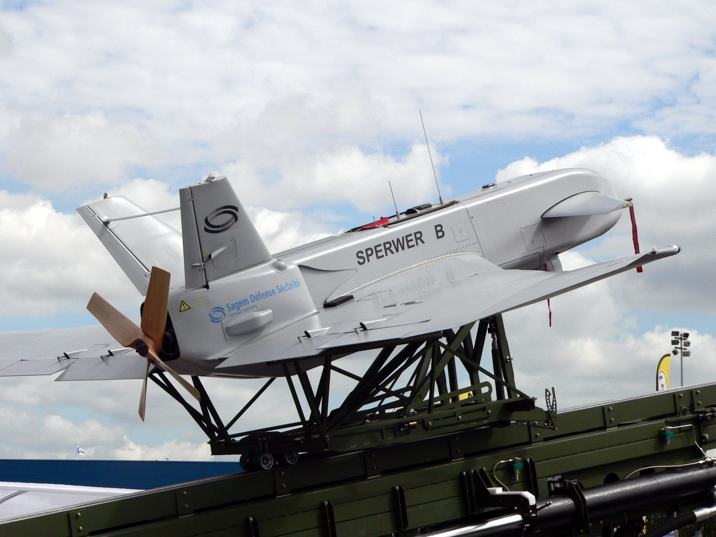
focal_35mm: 102
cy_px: 268
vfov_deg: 14.5
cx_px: 358
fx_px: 2110
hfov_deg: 19.3
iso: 100
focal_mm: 17
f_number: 5.6
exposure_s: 1/1000
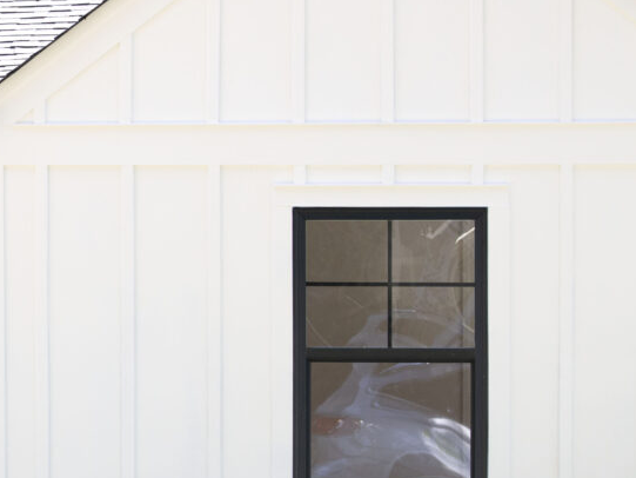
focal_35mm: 290
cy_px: 203
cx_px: -213
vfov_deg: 5.1
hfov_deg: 6.8
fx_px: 5329
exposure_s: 1/250
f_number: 5.6
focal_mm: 85
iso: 400
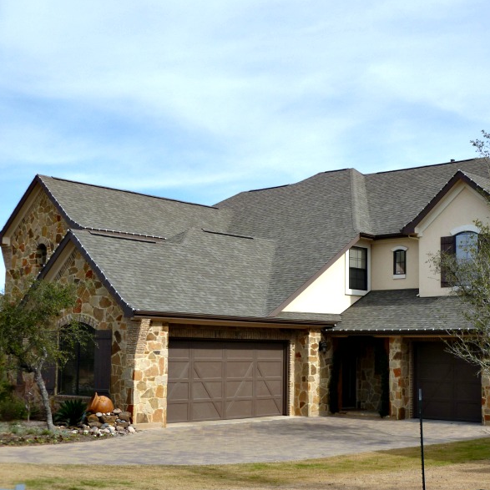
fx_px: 849
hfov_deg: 32.0
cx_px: 321
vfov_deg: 32.2
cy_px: 245
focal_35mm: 53
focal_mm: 7.9
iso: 80
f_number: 3.8
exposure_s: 1/640
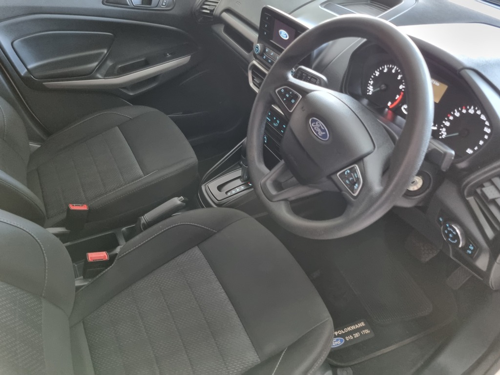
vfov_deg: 53.1
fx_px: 376
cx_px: 250
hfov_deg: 67.3
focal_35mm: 26
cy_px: 188
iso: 500
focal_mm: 5.4
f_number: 1.8
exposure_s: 1/25
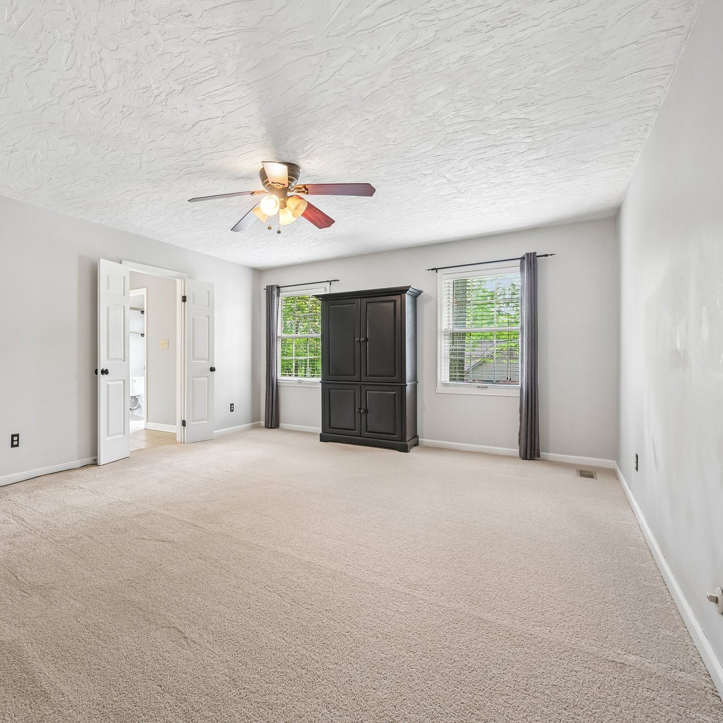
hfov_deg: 76.7
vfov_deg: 80.7
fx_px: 425
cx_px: 211
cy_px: 359
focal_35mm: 18
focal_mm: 14
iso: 360
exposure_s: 1/15
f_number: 8
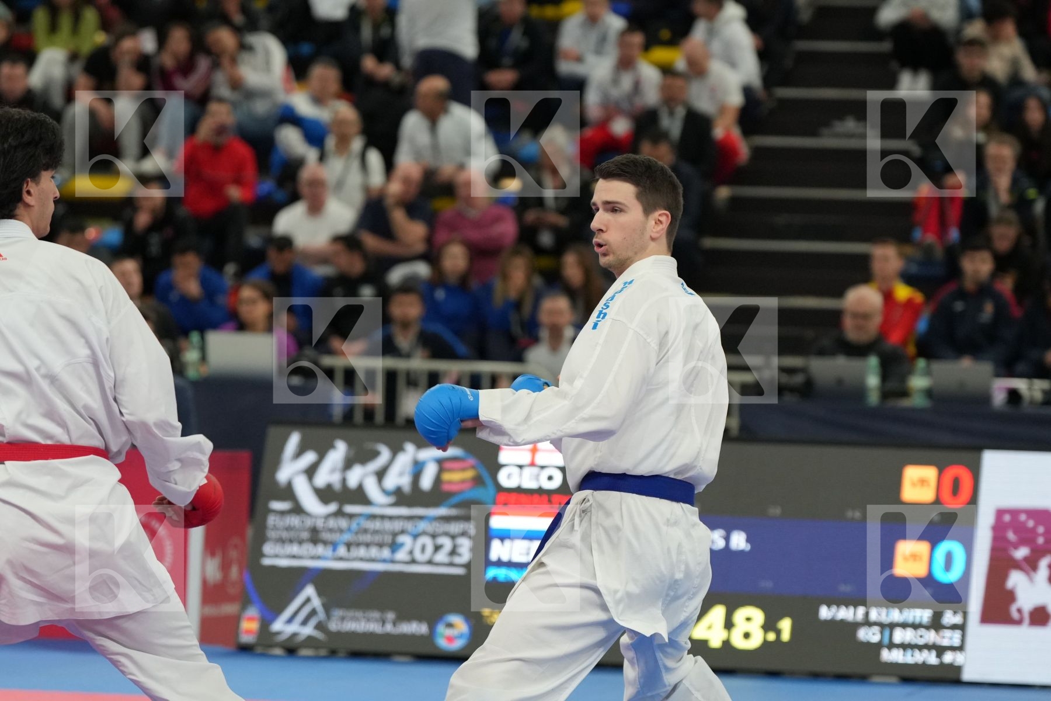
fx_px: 5167
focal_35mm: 177
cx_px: 526
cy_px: 350
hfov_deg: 11.6
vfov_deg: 7.8
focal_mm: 118
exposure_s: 1/1000
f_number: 2.8
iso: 2000
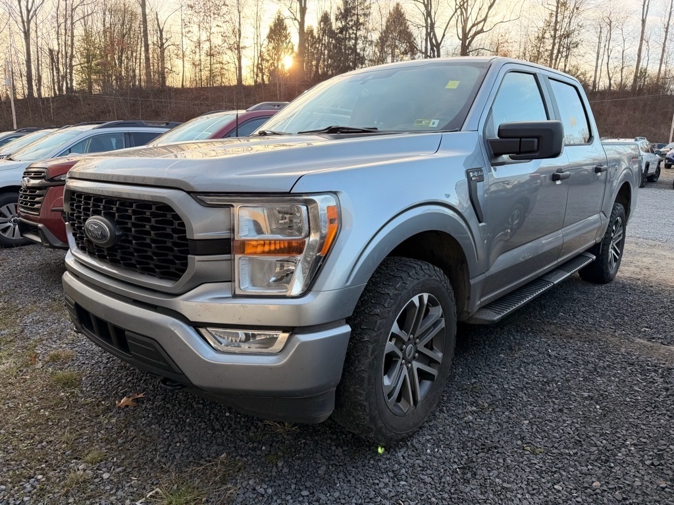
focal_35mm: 24
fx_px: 467
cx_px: 337
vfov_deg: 56.8
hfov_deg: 71.6
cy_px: 252
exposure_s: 1/397
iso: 80
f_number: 1.78
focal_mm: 6.76
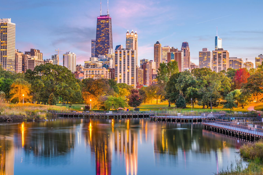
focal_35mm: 76
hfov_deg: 26.7
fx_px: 555
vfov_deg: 17.9
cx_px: 126
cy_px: 71
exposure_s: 30
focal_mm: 55
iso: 64
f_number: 8
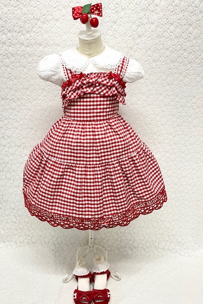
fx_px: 237
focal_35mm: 28
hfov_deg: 46.3
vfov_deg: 65.5
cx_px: 86
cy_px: 156
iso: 80
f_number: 1.8
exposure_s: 1/50
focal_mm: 4.25
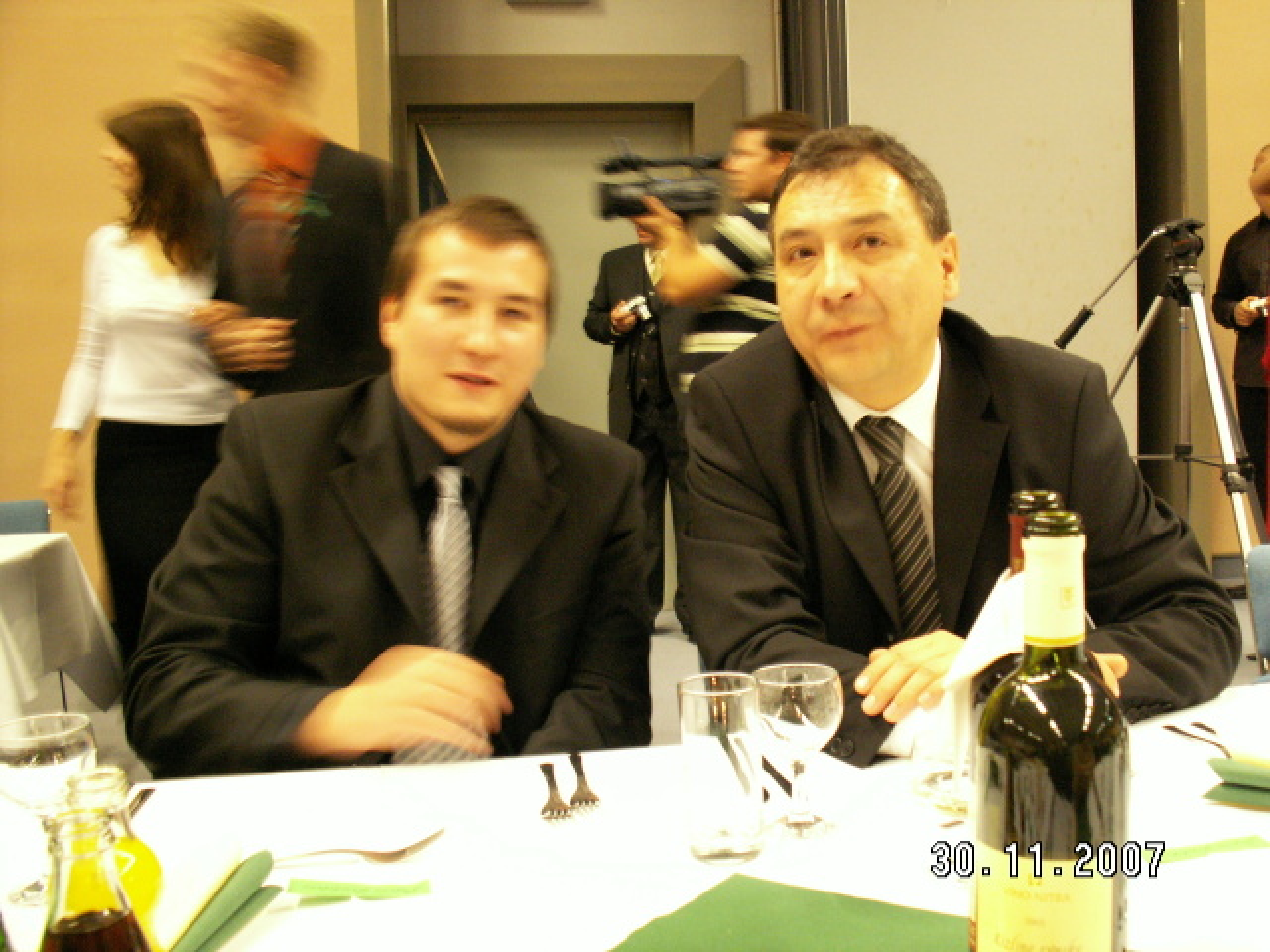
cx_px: 635
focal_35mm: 35
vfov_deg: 40.7
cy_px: 476
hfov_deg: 52.6
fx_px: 1284
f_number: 2.8
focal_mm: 5.86
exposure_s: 1/4
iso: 160
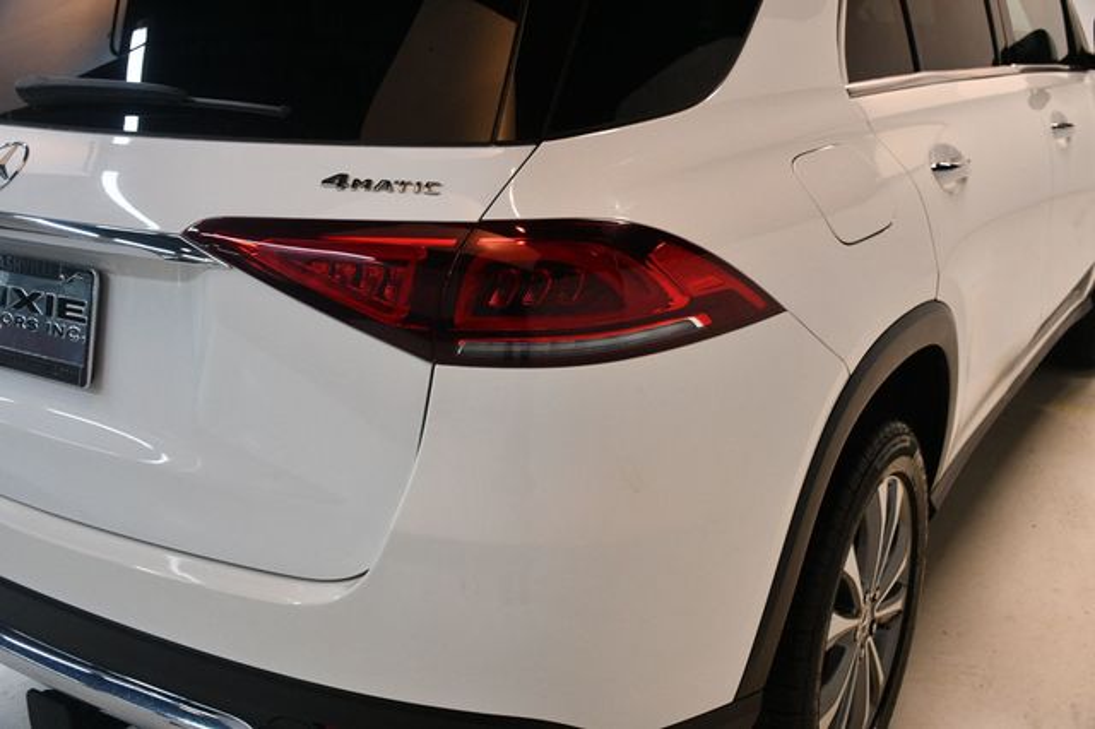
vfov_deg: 34.2
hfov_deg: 49.6
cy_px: 364
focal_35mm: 39
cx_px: 548
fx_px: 1186
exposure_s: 1/125
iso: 1000
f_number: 3.8
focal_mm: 26
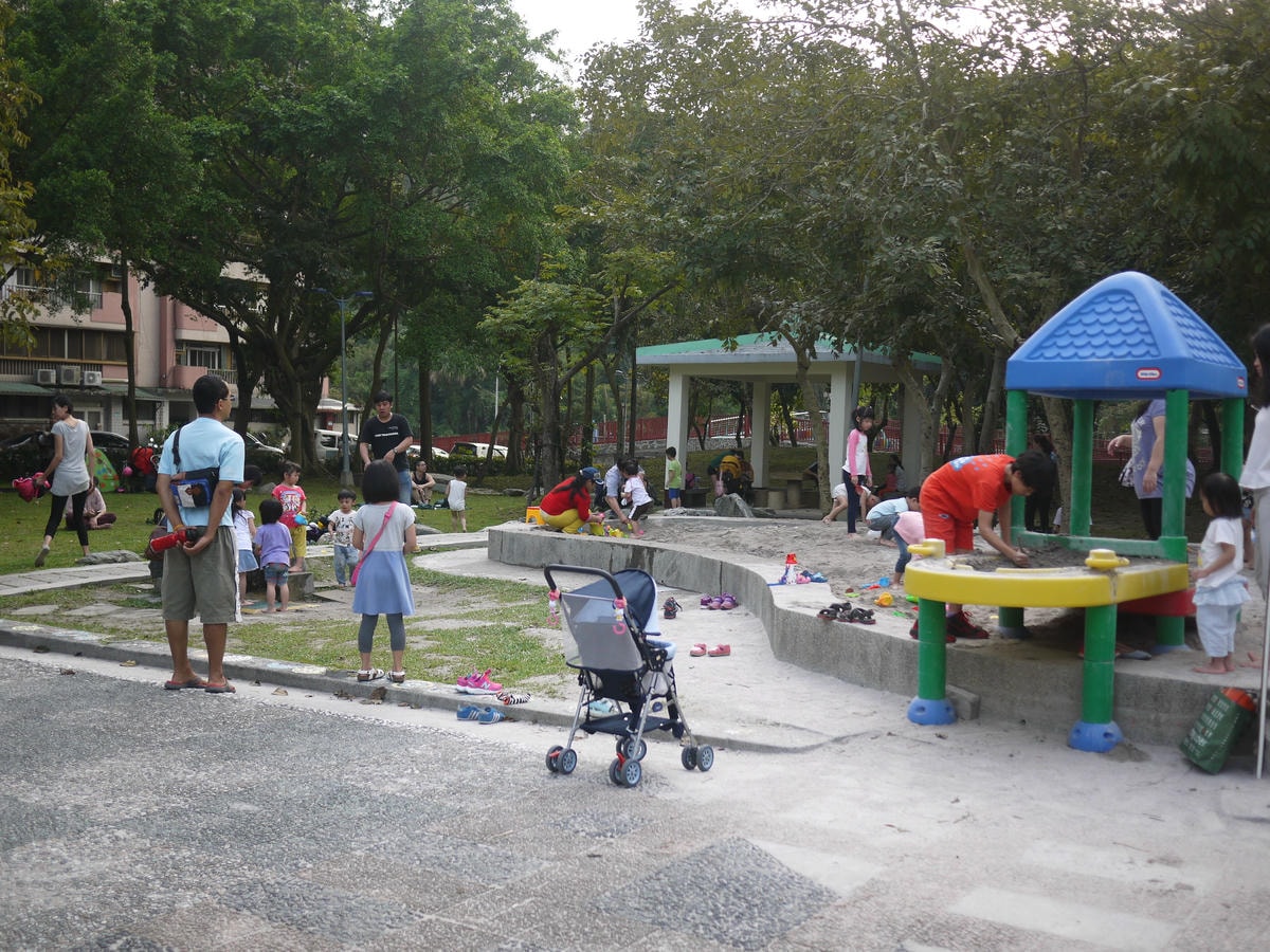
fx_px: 1468
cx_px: 635
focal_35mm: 40
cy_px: 476
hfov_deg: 46.8
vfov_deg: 36.0
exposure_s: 1/1000
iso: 160
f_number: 2
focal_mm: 20
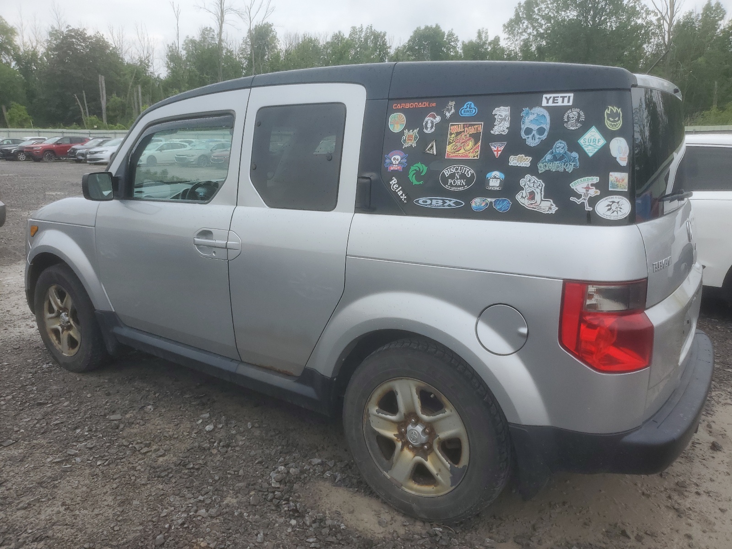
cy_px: 274
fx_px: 550
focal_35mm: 26
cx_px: 366
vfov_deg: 53.1
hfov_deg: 67.3
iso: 50
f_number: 1.5
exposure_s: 1/769
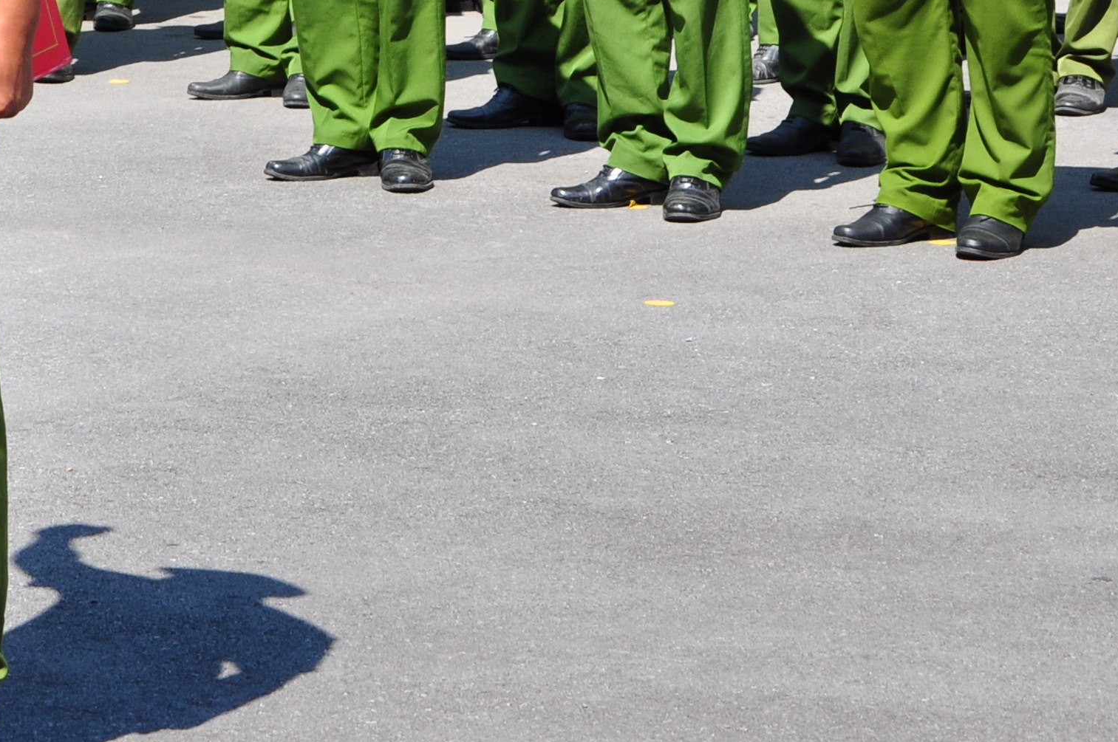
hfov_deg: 12.0
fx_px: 5273
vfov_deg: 8.0
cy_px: -189
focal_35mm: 170
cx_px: -31
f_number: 10
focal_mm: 40
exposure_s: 1/200
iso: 200
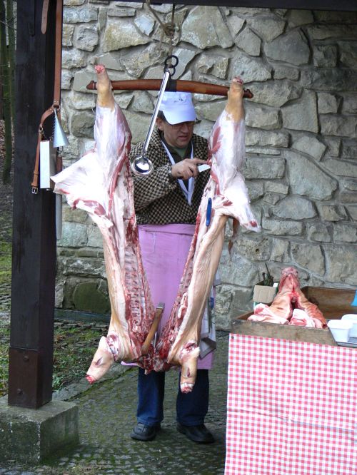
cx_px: 178
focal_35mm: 107
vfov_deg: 18.4
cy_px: 238
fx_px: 1470
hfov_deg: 13.8
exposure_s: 1/30
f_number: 3.6
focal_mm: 22.7
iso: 200
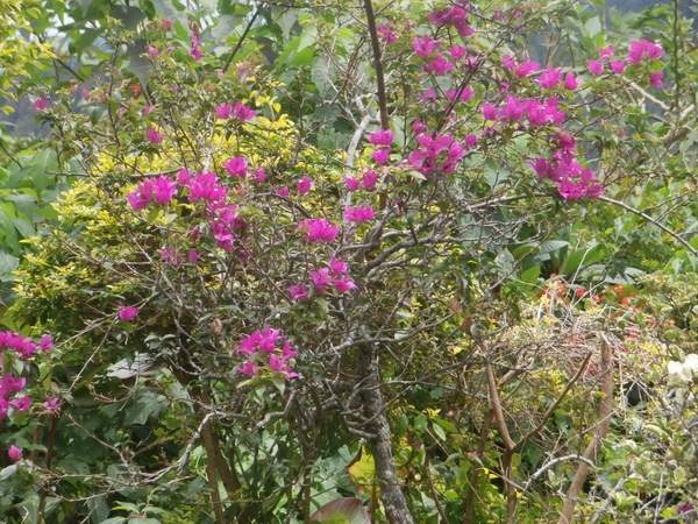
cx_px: 349
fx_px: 3347
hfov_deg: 11.9
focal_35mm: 166
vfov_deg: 8.9
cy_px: 262
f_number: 5.8
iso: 100
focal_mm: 29.39
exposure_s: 1/160
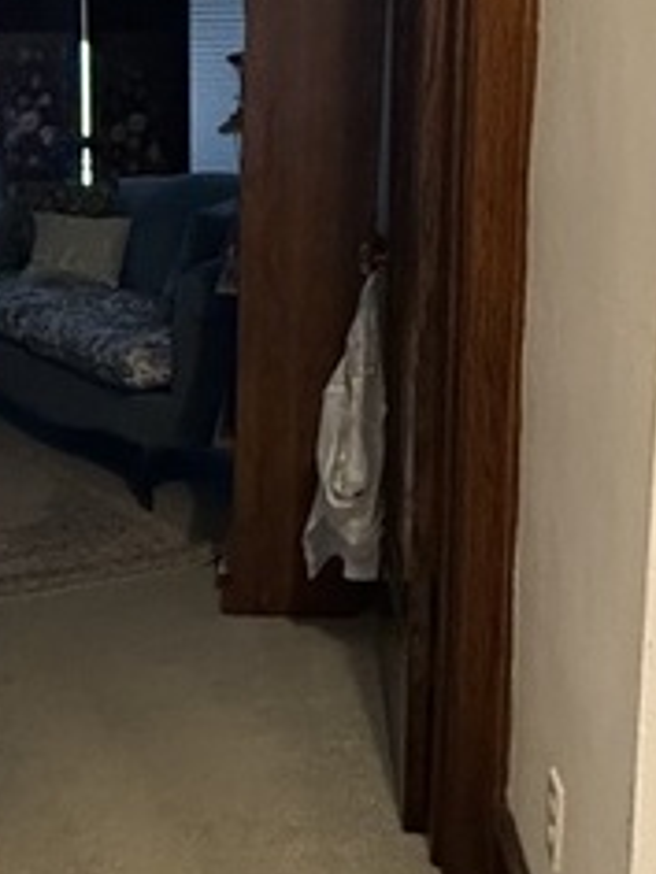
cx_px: 200
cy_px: 433
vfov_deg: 30.3
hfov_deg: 22.8
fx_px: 1617
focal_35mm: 64
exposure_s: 1/60
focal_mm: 2.22
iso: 800
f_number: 2.2
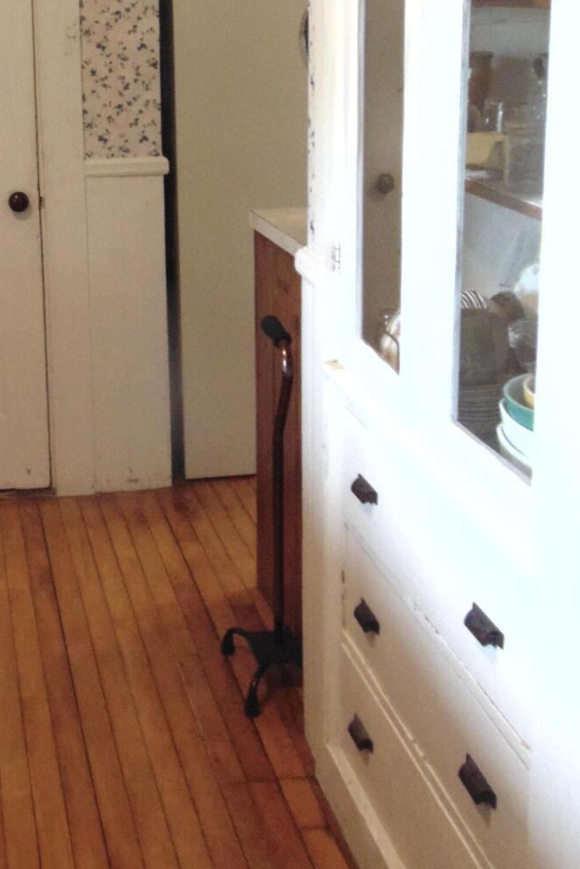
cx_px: 15
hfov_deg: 24.9
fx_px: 1256
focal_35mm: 52
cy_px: 282
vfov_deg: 37.7
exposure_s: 1/30
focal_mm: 4.5
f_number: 3
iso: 400
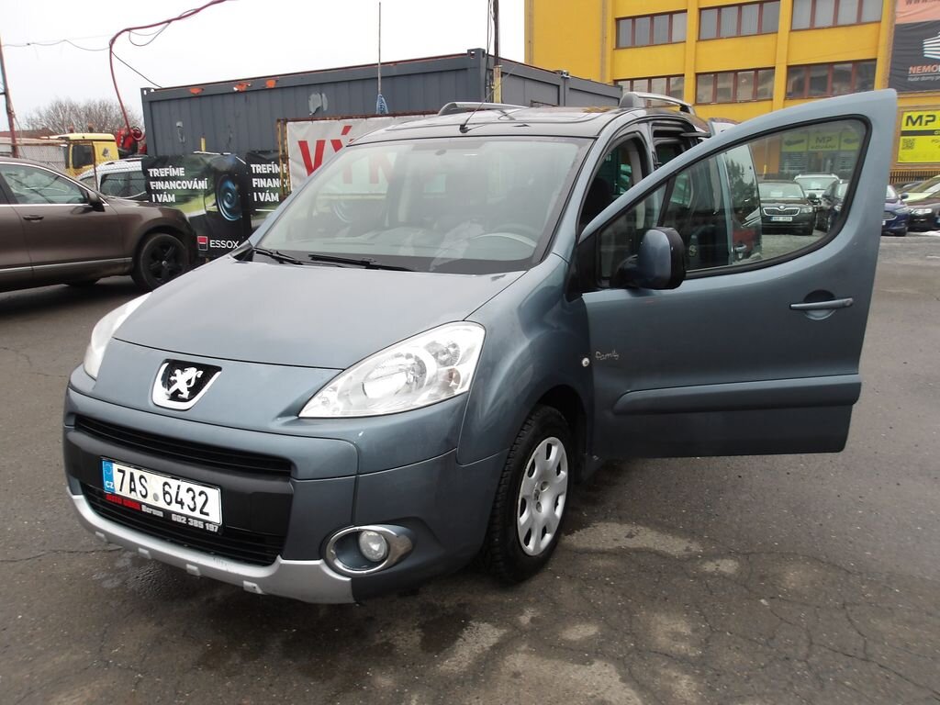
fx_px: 733
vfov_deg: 51.4
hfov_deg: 65.3
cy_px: 352
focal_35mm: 27
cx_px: 470
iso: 100
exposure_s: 1/35
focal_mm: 4.9
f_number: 3
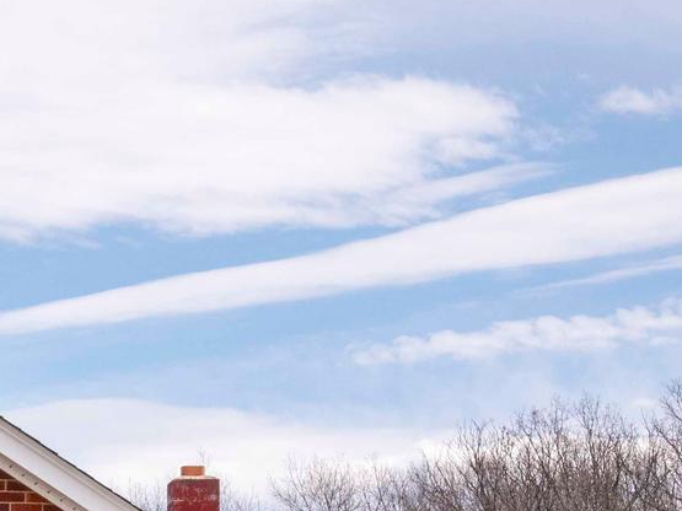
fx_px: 2935
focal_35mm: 149
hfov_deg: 12.5
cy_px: 694
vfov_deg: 9.7
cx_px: -393
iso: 1000
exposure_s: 1/1000
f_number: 16
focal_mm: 42
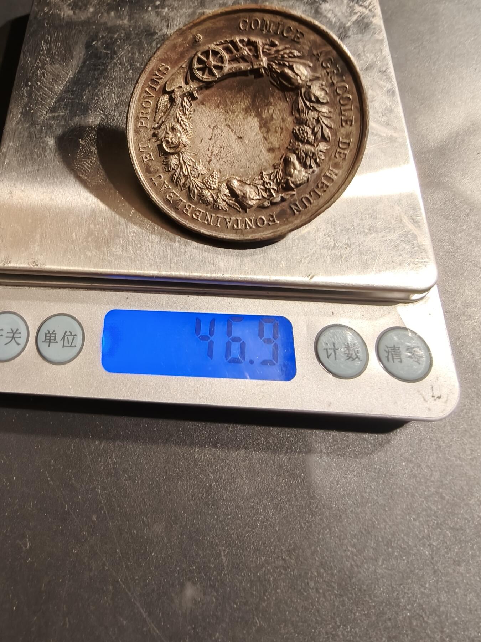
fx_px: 426
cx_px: 240
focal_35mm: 23
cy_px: 321
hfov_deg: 58.9
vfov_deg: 73.9
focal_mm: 2.32
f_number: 2
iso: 160
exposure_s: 1/50
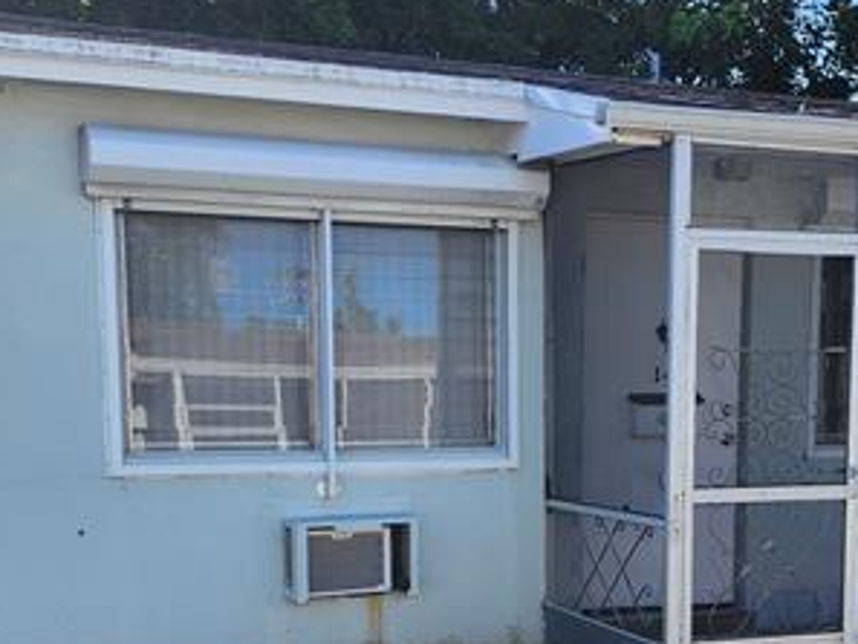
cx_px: 540
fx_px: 1537
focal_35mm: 62
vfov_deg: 23.1
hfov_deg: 31.0
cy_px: 572
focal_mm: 5.54
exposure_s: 1/699
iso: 25
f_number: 1.8
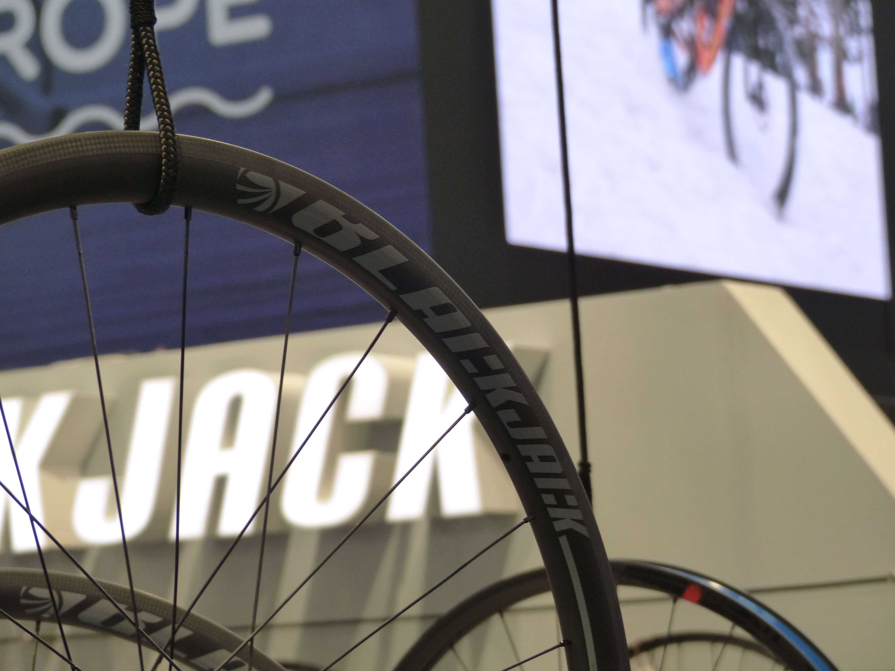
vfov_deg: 11.3
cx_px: 448
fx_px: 3387
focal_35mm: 131
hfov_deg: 15.1
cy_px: 336
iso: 320
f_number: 2.8
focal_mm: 23.5
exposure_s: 1/200
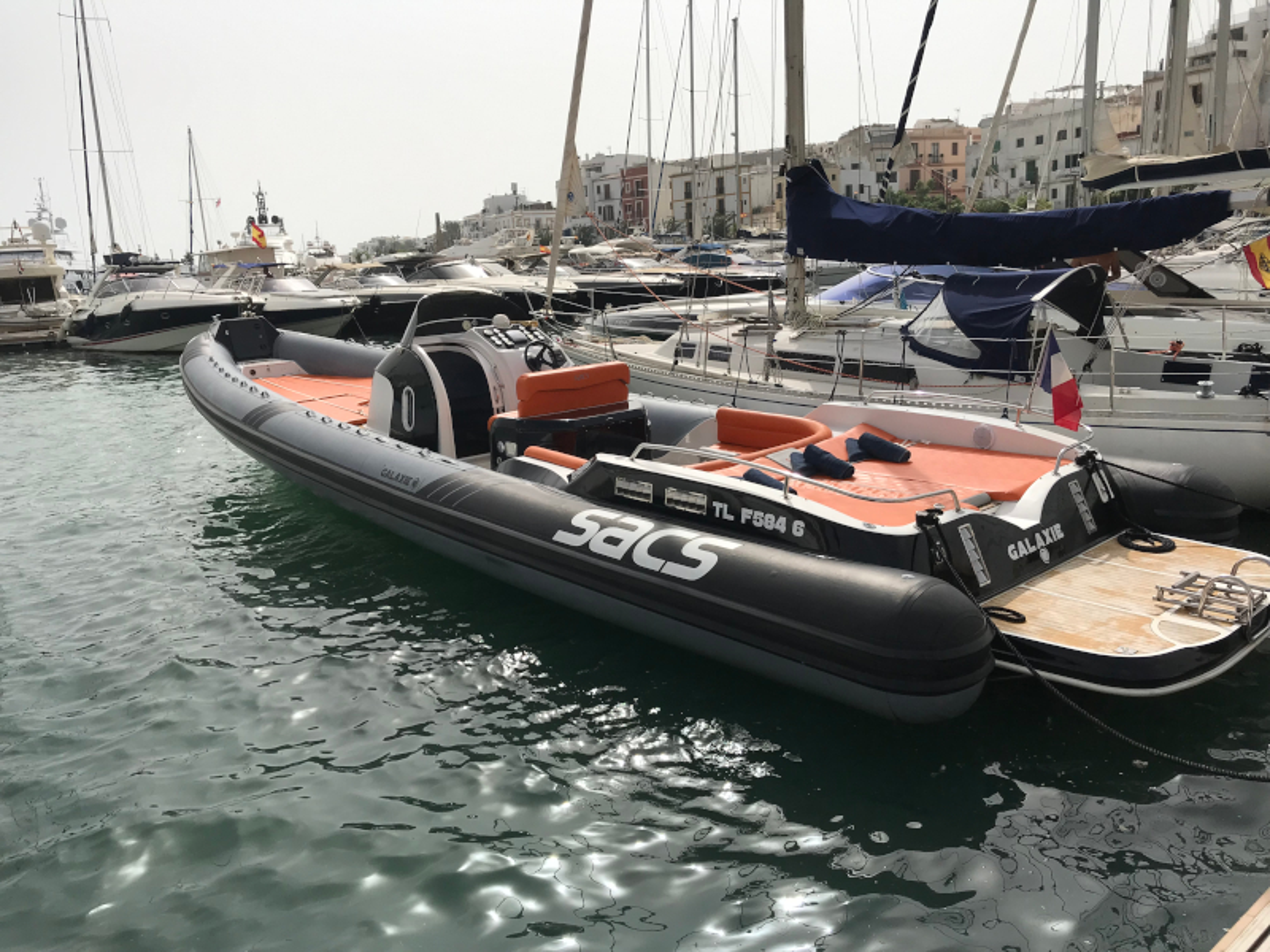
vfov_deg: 49.7
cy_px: 476
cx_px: 635
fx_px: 1027
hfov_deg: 63.4
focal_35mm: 28
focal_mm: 3.99
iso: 20
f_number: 1.8
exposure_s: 1/4367
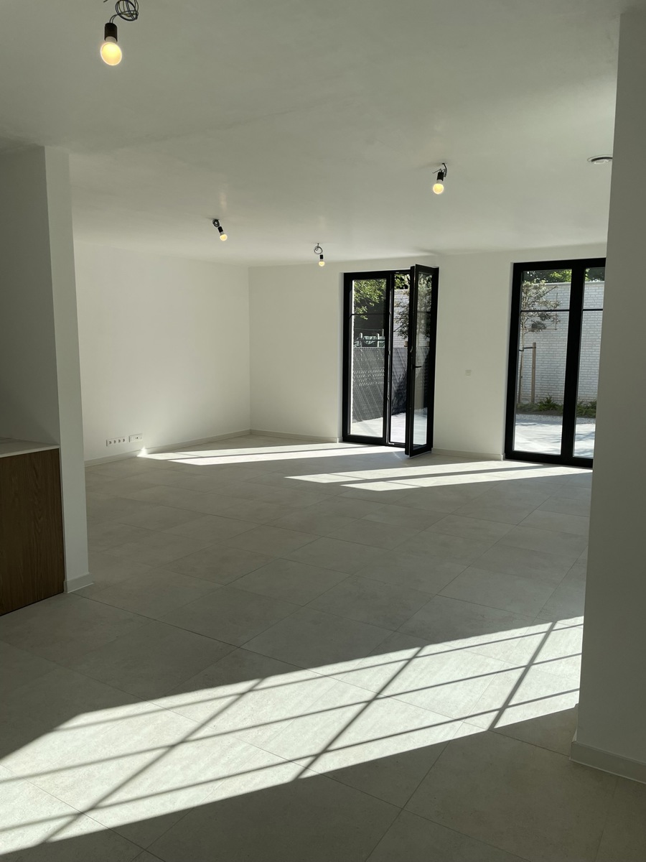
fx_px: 647
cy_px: 431
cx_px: 323
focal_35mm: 26
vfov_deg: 67.3
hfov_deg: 53.1
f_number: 1.6
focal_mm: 4.2
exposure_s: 1/1916
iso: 32
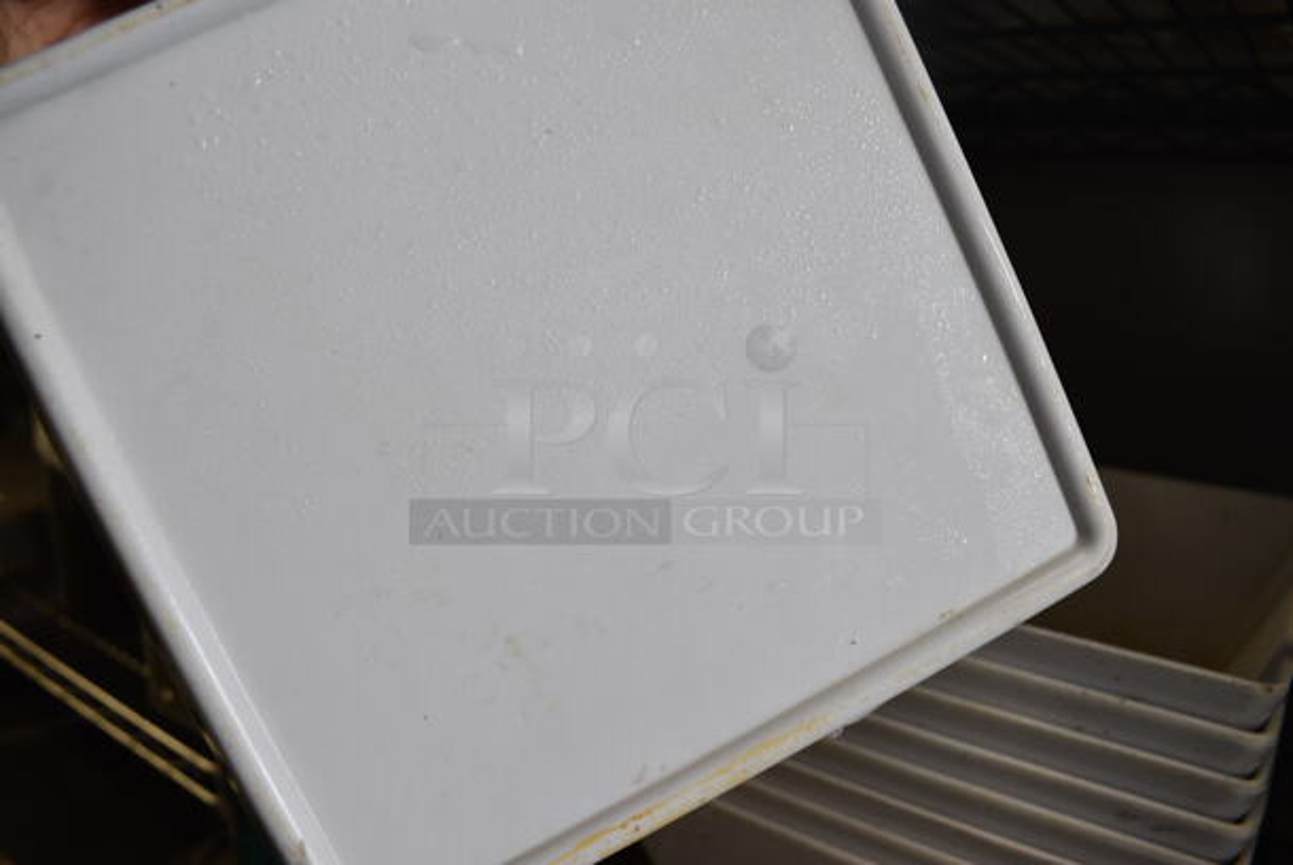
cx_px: 646
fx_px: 971
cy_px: 432
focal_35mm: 27
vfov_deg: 48.0
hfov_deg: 67.3
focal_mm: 18
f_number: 6.3
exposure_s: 1/60
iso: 400
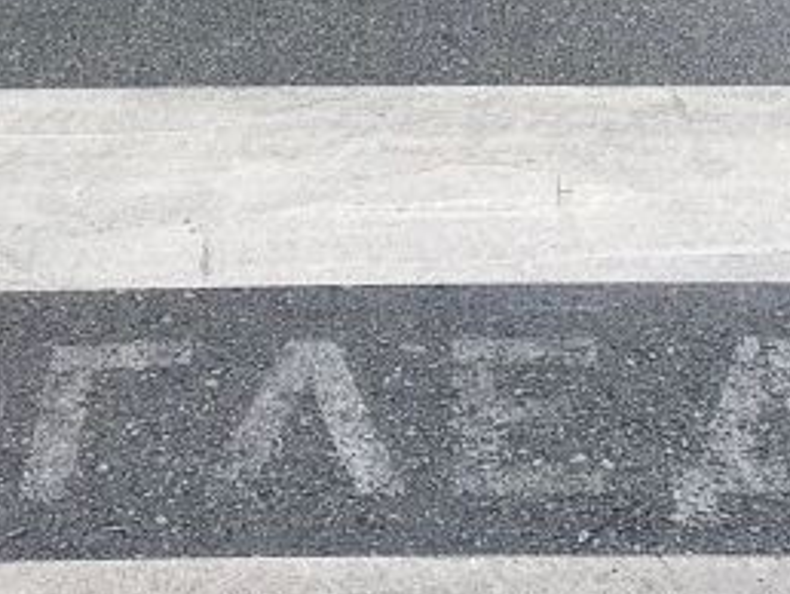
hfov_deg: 17.7
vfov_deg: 13.2
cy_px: 28
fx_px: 2536
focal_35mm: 111
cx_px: 462
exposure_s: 1/214
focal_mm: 3.99
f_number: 1.8
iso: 20
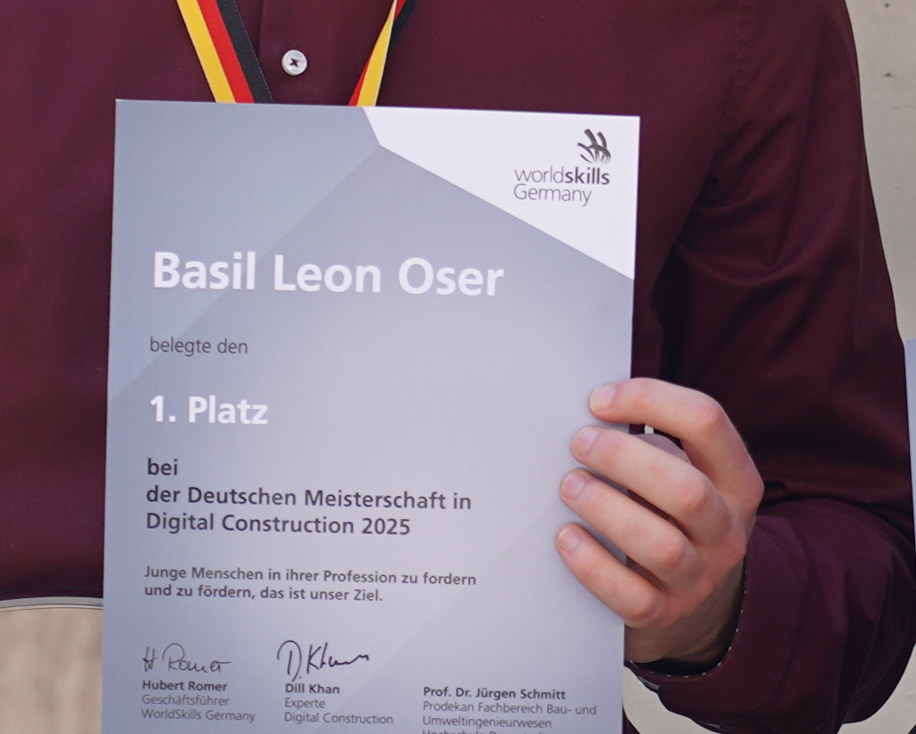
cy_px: 509
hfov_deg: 5.1
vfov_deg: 4.1
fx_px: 10196
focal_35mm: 376
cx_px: 928
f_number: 4
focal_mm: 69
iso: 100
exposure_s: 1/160
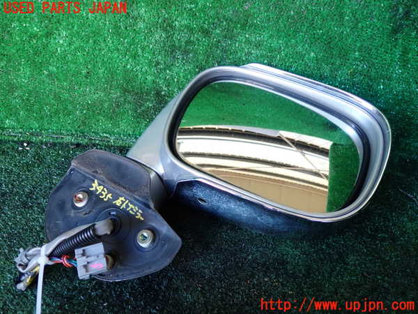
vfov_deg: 46.8
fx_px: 362
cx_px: 209
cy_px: 157
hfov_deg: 60.0
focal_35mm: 30
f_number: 2.3
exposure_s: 1/40
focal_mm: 5.4
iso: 200
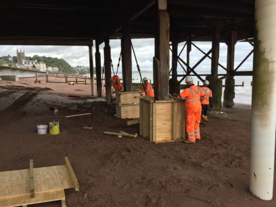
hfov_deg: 61.7
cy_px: 104
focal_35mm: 29
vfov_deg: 48.2
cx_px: 138
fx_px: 231
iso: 32
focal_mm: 4.15
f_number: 2.2
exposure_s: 1/760
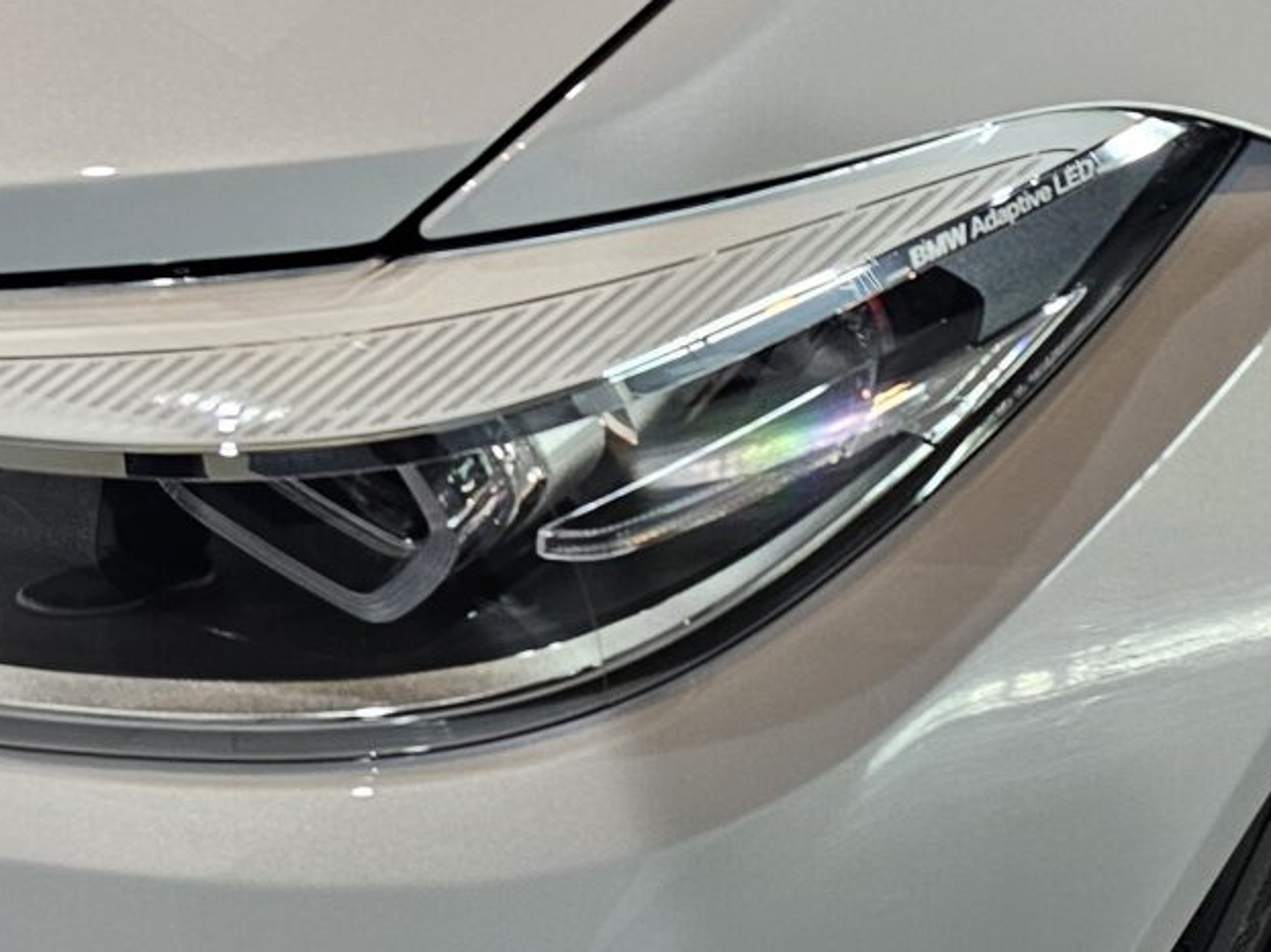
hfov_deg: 27.0
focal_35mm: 71
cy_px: -470
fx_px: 2606
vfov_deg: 18.4
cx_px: 284
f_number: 1.7
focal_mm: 6.3
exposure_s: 1/100
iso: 250
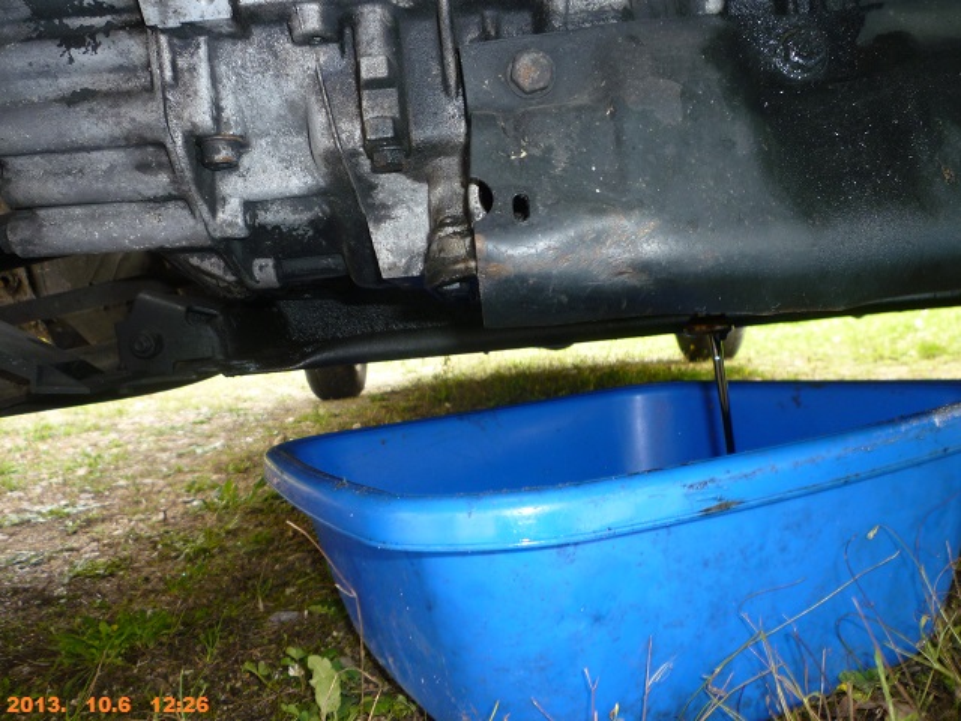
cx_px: 480
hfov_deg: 61.7
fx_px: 805
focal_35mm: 29
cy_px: 360
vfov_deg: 48.2
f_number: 3.3
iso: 100
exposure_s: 1/30
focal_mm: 5.2
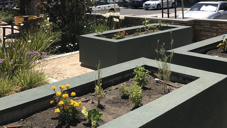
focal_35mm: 42
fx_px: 253
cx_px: 112
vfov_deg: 26.6
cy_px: -4
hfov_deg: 48.3
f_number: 1.8
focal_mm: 3.99
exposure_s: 1/2227
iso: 20
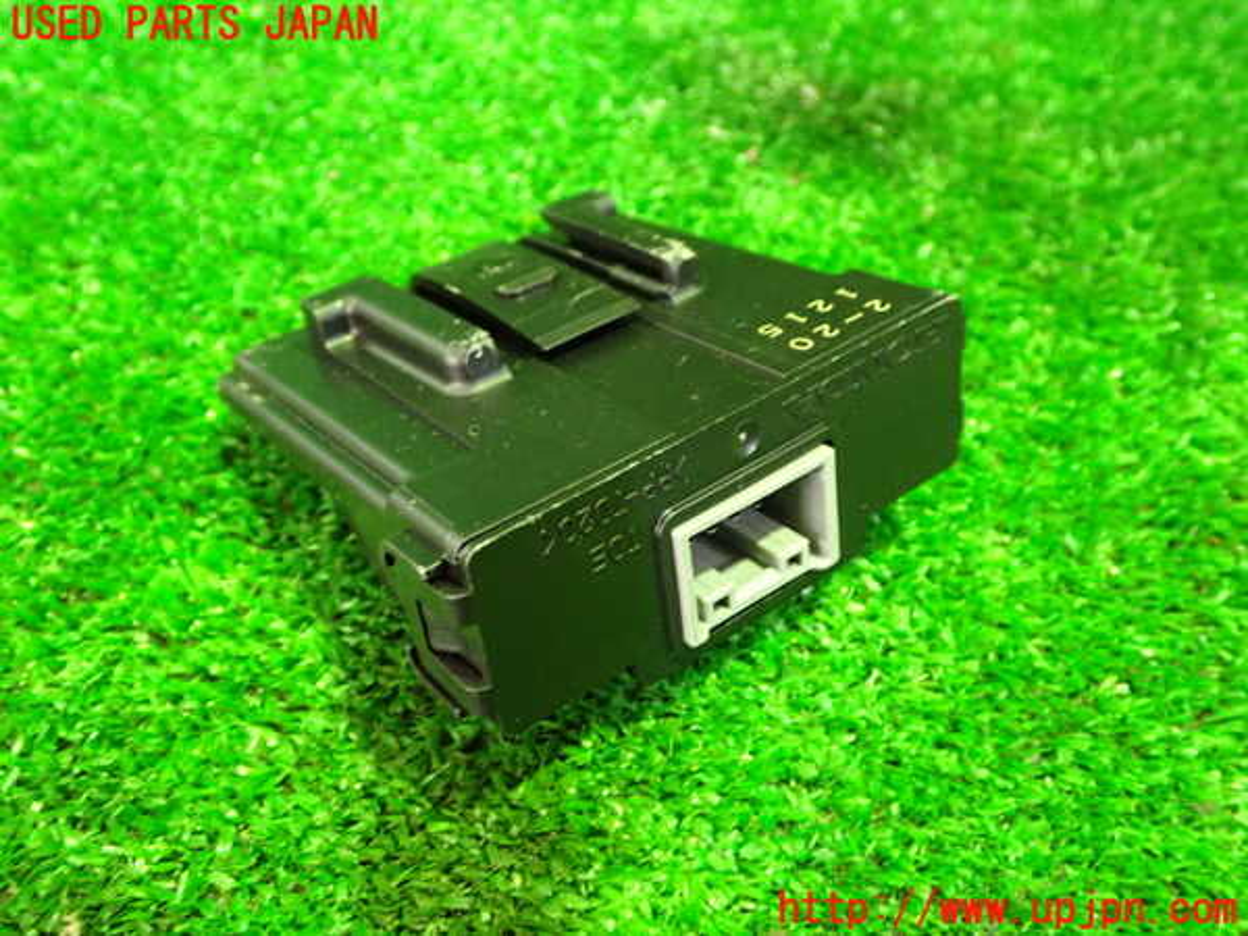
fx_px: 1298
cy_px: 468
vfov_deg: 39.7
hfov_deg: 51.4
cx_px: 624
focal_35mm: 36
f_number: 2.5
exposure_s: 1/15
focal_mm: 6.37
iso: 800
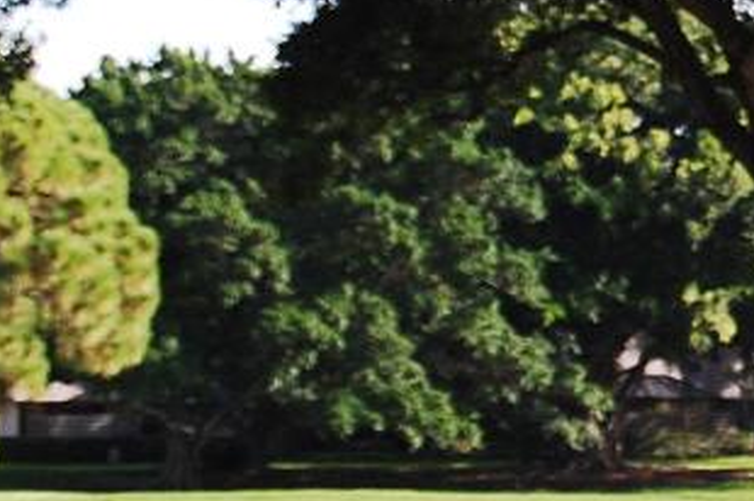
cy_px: 216
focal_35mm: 308
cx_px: 1009
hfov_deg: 6.6
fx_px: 6441
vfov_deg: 4.5
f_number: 5.6
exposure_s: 1/500
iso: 400
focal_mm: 55
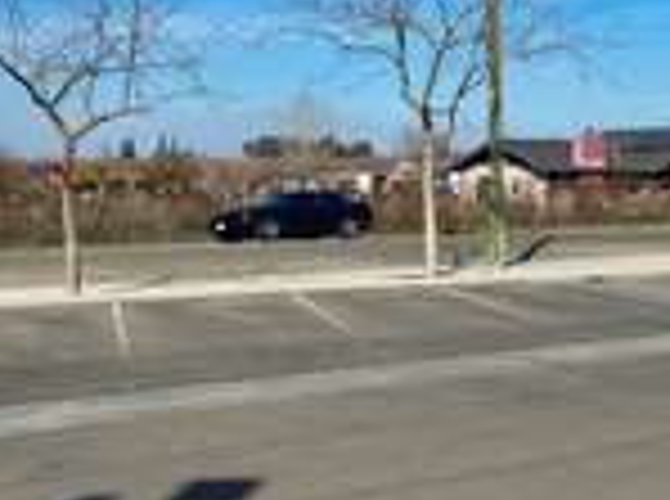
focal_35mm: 70
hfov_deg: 27.8
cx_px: 279
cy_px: 293
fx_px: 1352
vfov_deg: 20.9
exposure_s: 1/3861
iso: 32
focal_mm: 4.25
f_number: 1.8
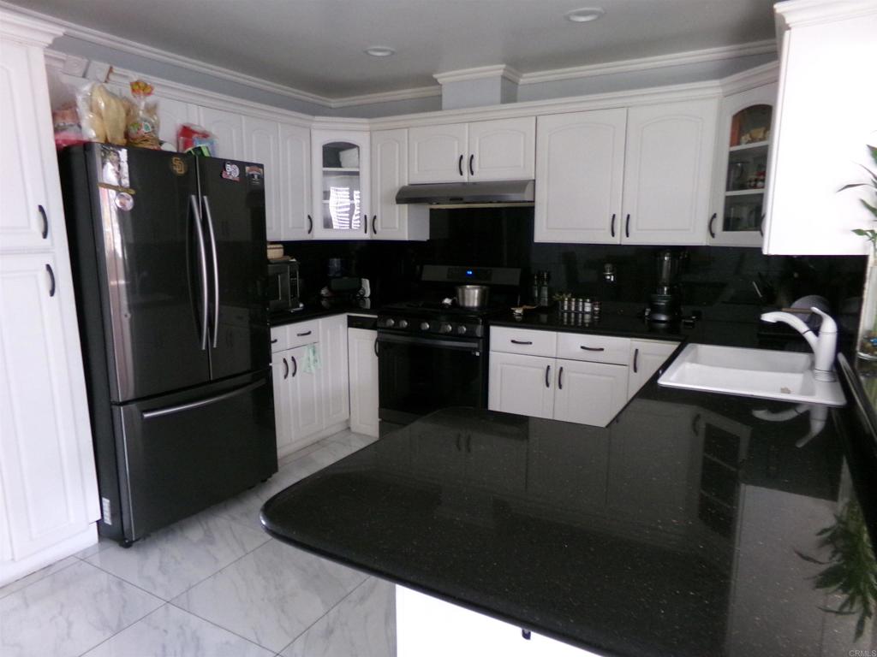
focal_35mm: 24
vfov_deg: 56.8
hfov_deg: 71.6
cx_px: 438
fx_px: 608
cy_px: 328
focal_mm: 4.3
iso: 623
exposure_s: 1/17
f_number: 3.7
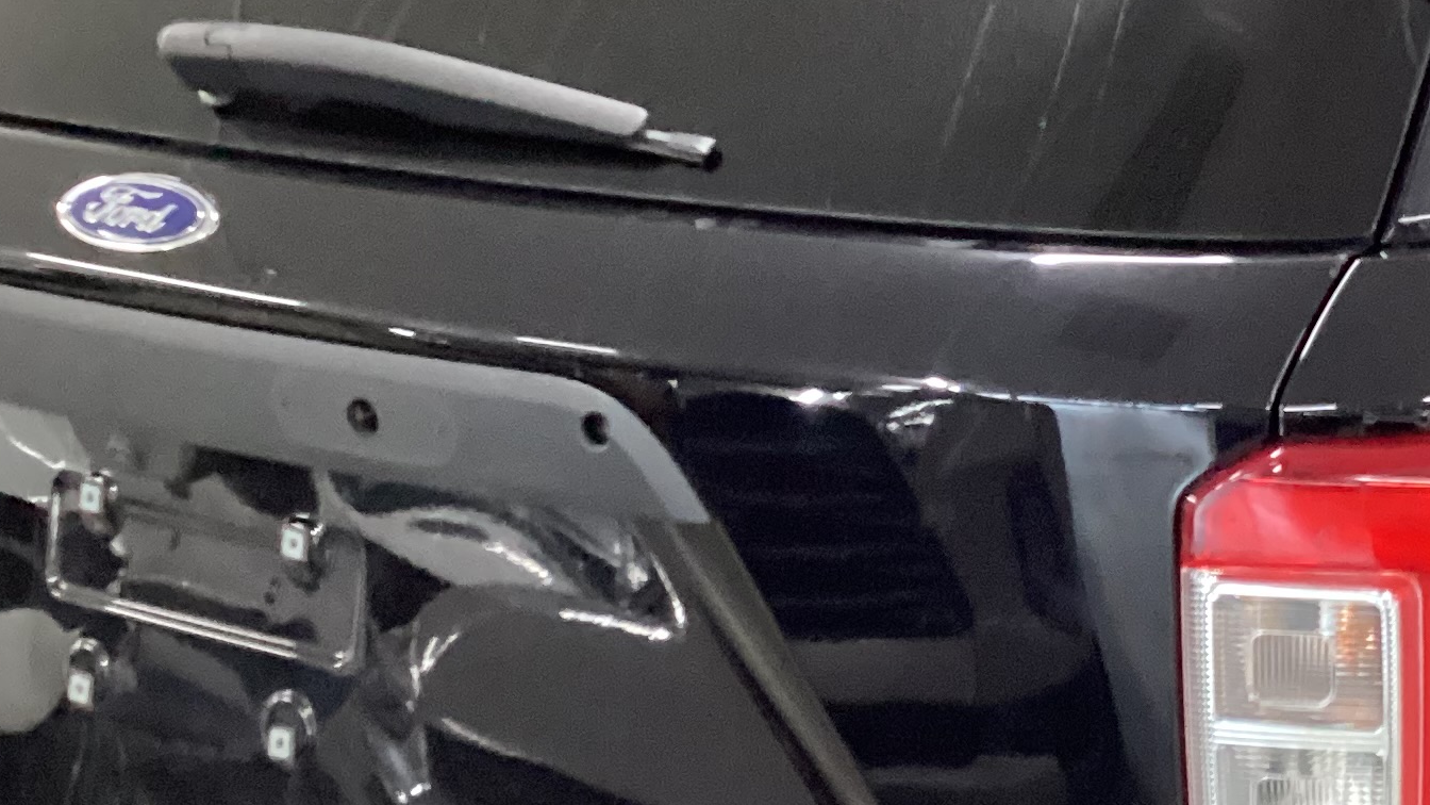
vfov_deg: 14.7
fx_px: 3109
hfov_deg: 25.5
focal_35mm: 82
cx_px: 1125
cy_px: 474
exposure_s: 1/30
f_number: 2.4
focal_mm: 3.3
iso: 640
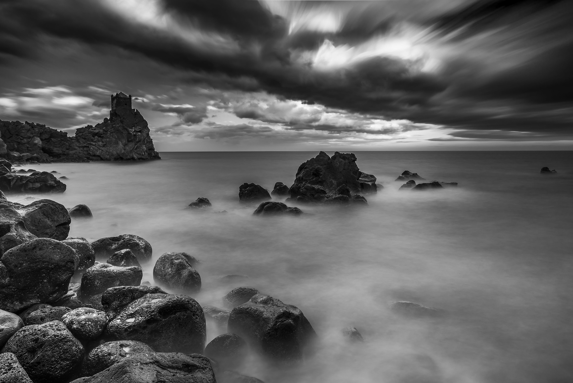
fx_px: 318
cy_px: 192
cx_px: 286
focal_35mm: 20
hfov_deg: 84.0
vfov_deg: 62.0
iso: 100
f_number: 8
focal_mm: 20
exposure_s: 74
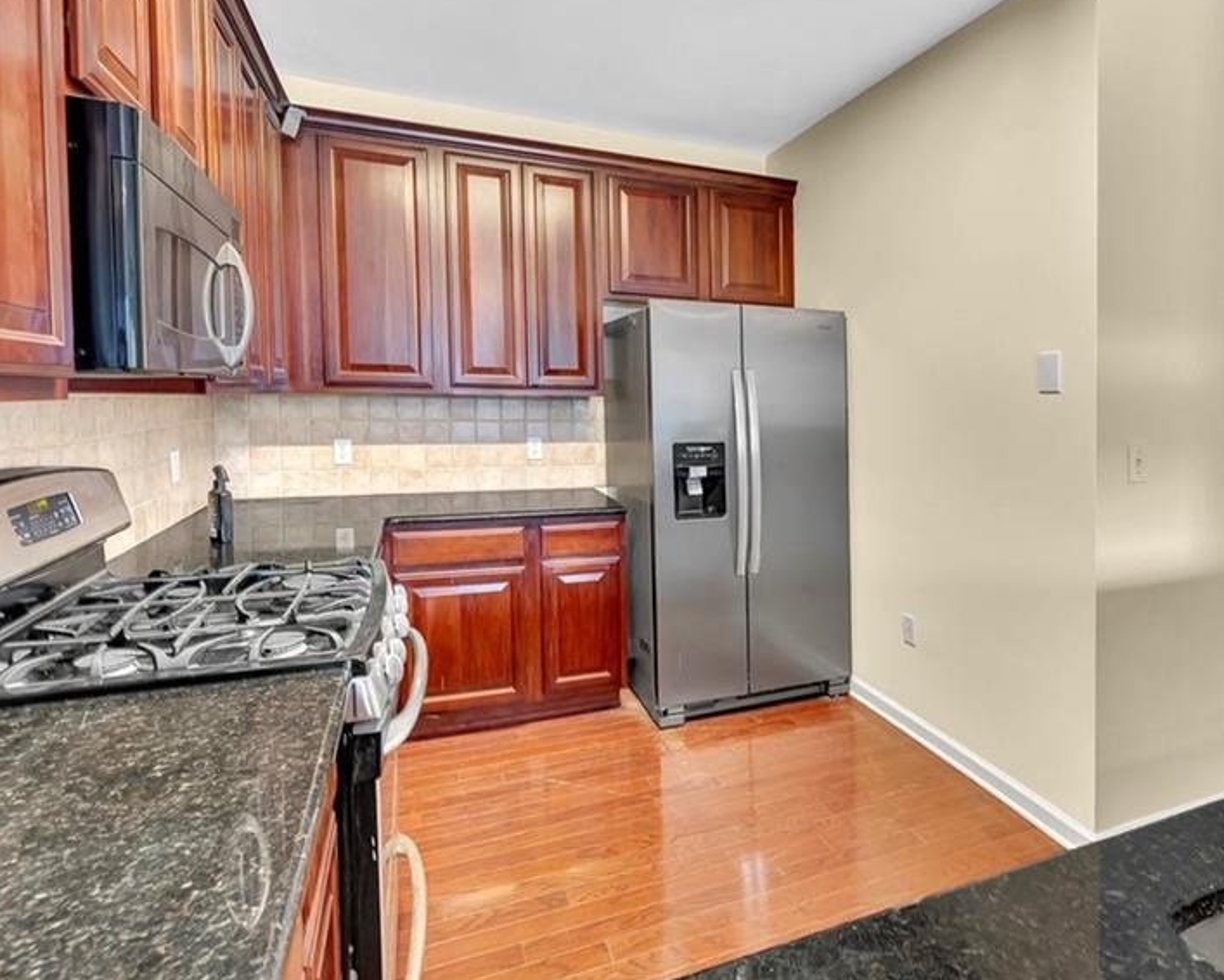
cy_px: 438
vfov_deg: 70.7
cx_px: 732
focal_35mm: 19
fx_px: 688
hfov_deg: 82.3
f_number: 8
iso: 1600
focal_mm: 14
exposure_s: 1/10
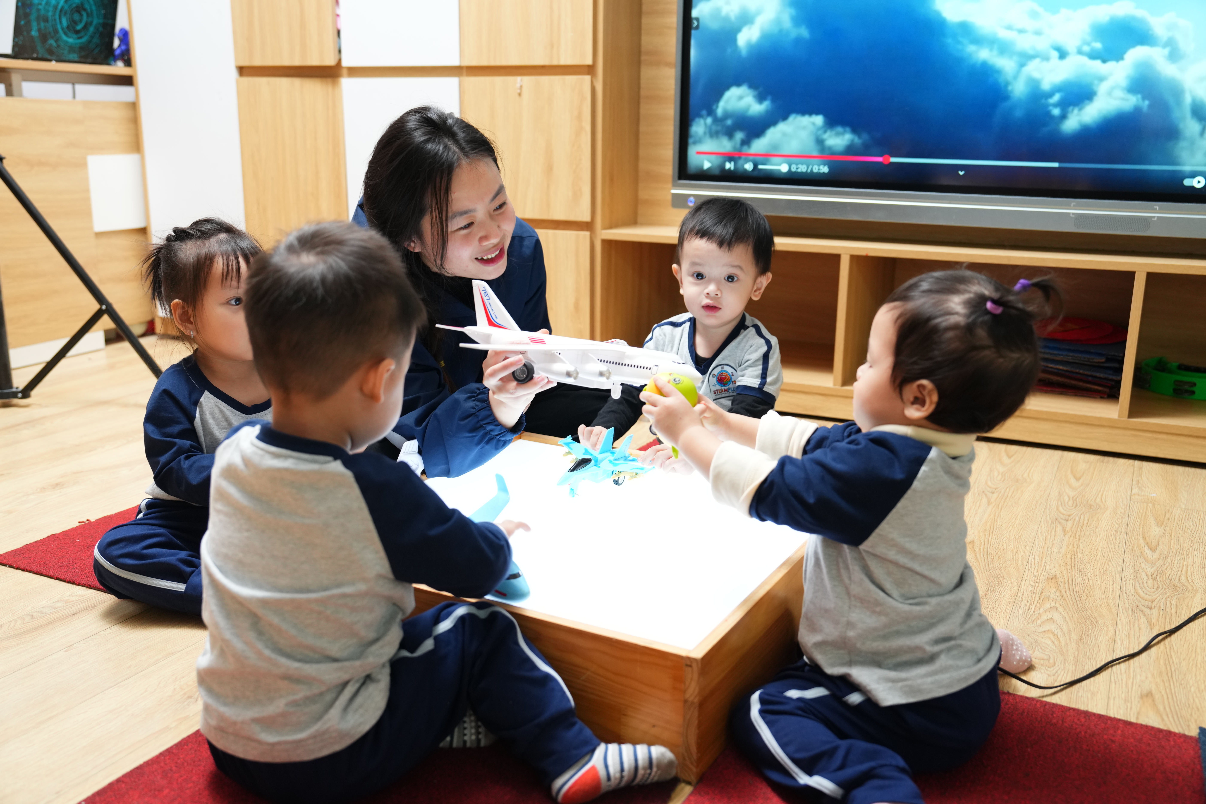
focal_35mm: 34
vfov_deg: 38.9
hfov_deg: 55.8
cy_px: 402
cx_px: 603
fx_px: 1139
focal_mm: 34
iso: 1000
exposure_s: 1/80
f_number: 3.5
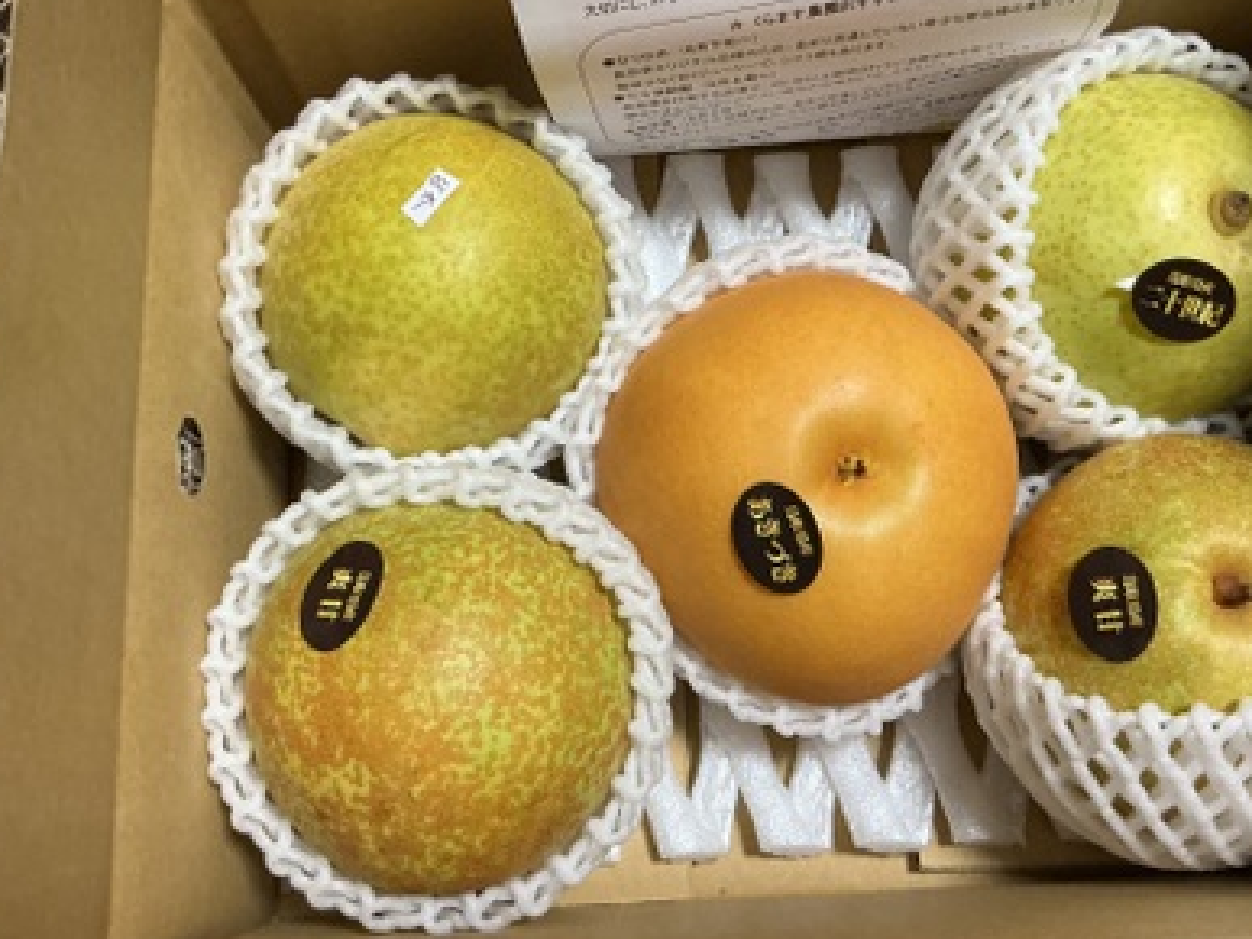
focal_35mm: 36
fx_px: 1302
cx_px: 679
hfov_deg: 51.3
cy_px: 398
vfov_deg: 39.5
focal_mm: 3
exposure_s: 1/60
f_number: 1.8
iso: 200
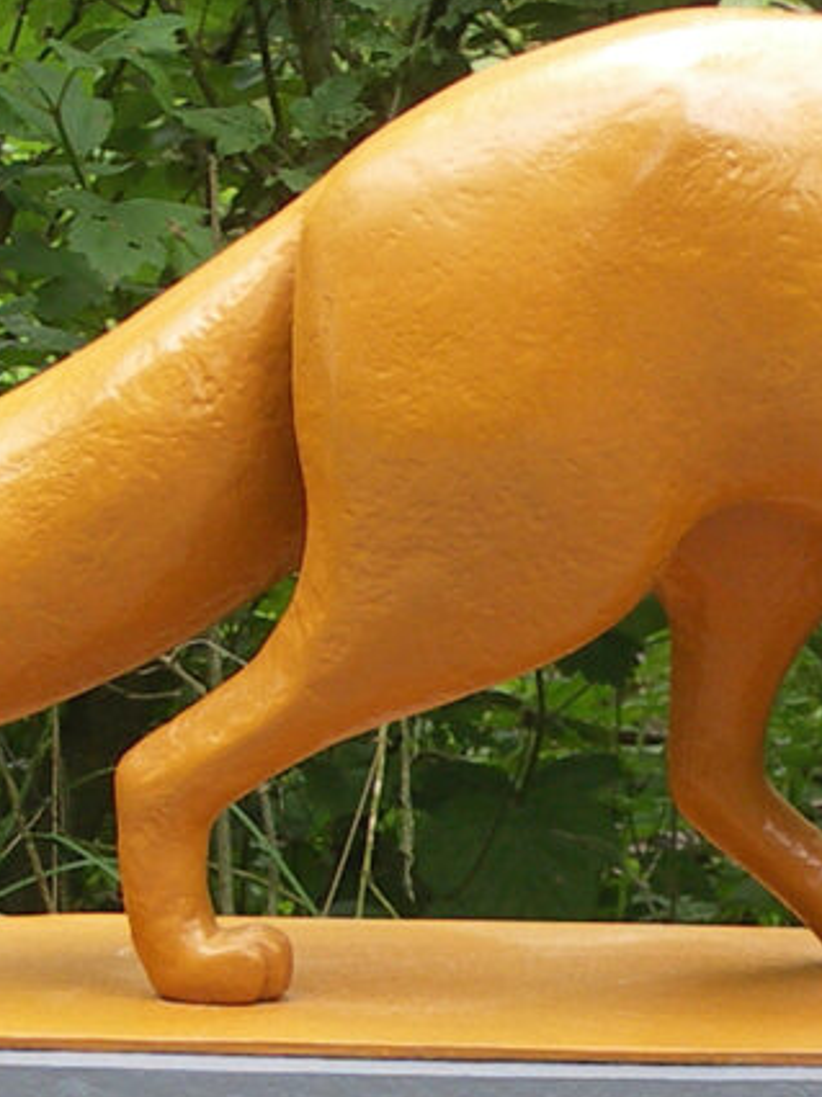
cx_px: 825
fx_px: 8842
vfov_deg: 7.1
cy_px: 912
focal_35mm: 279
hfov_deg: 5.3
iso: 100
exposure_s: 1/30
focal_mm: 15.1
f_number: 3.2
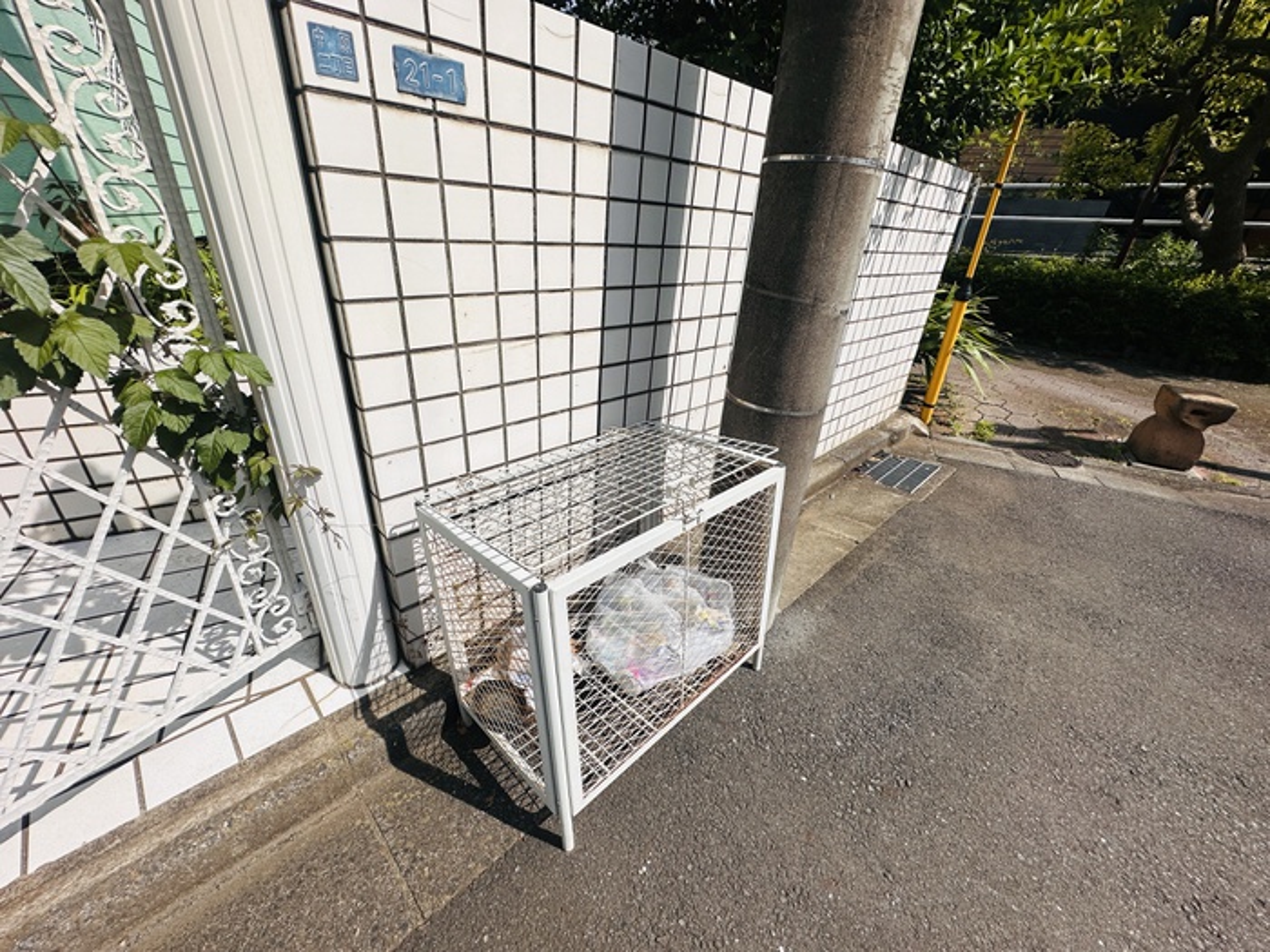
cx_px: 635
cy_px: 476
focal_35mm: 14
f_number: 2.2
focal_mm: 2.22
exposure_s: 1/4132
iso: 50
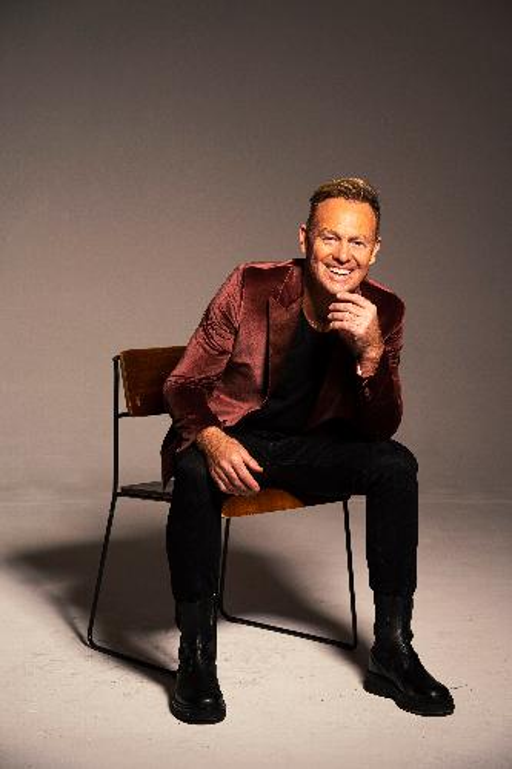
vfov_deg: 23.9
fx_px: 1814
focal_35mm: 85
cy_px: 384
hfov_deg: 16.1
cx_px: 256
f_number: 5
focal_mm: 85
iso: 100
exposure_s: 1/160
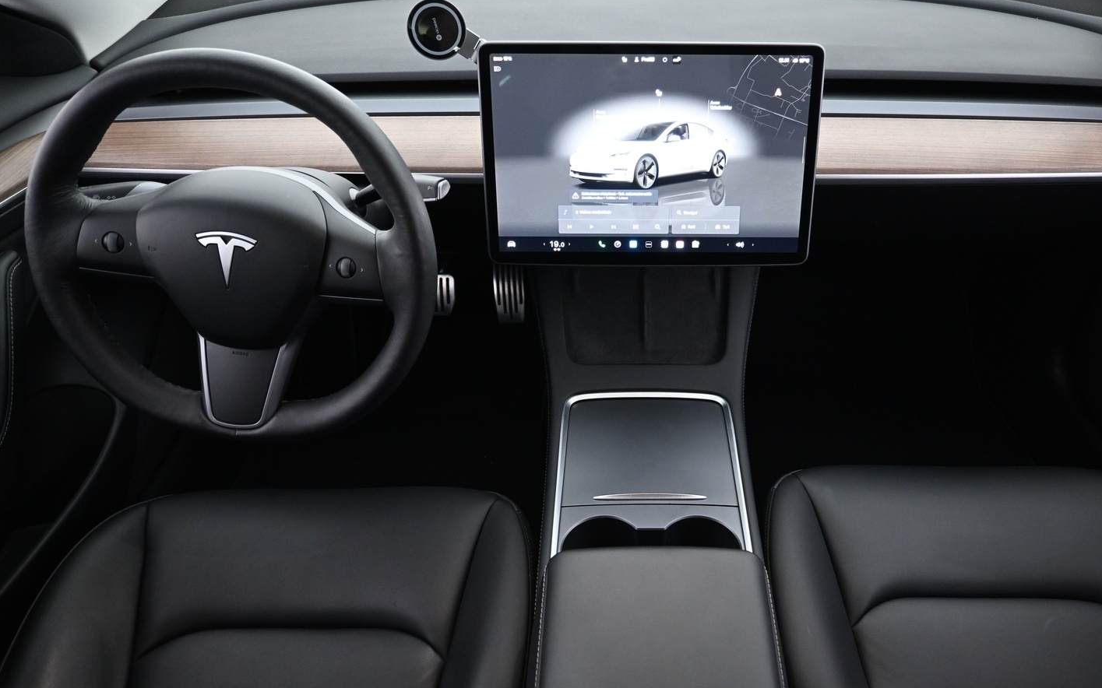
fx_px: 841
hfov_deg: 66.2
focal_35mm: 28
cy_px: 367
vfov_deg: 44.5
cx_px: 629
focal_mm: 16
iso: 1600
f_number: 3.5
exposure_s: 1/25
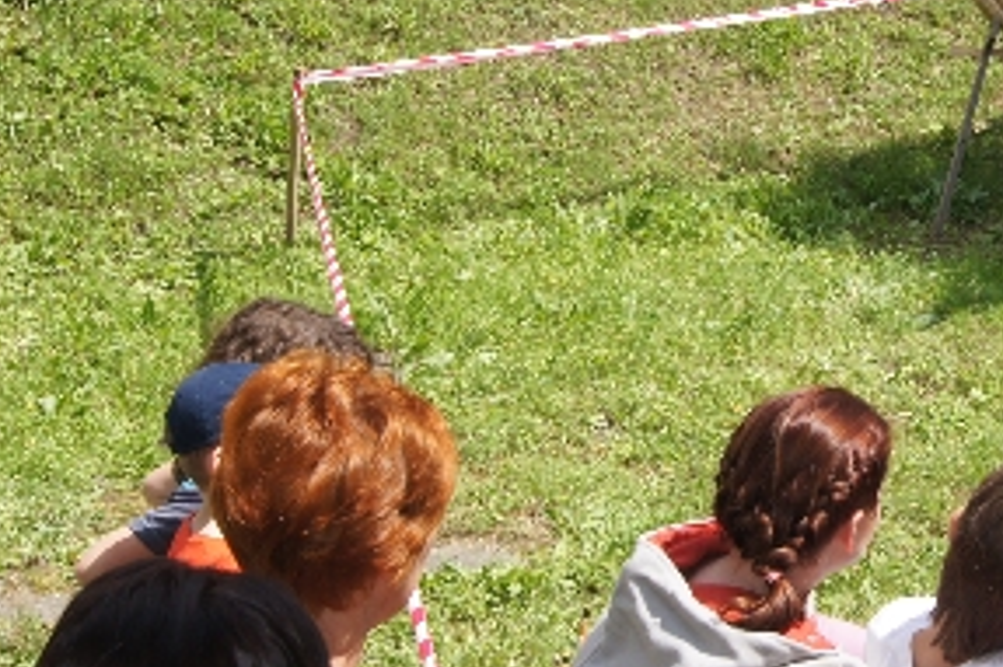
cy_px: 320
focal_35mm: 94
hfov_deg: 20.9
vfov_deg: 14.5
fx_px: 2617
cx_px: 1034
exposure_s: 1/160
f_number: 13
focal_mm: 30
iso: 200
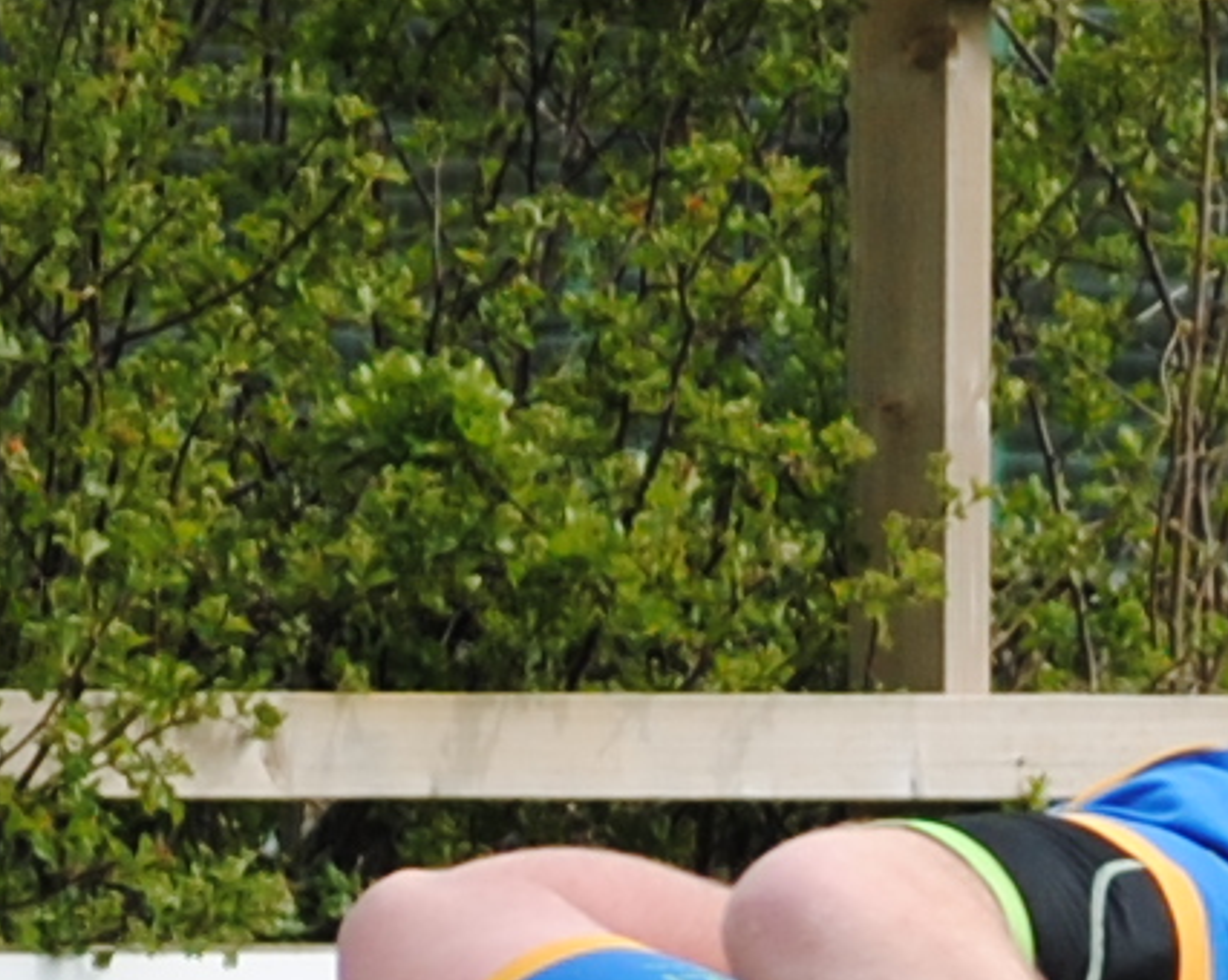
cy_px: 2845
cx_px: 1712
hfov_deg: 1.6
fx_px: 42847
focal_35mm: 1180
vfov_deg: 1.3
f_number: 5.6
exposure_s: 1/500
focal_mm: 92
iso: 140
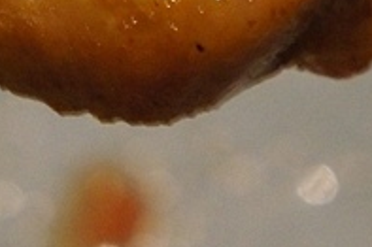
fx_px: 3885
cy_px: -263
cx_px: -98
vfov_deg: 3.6
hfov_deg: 5.5
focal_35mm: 376
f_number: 8
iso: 1600
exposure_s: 1/13
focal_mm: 55
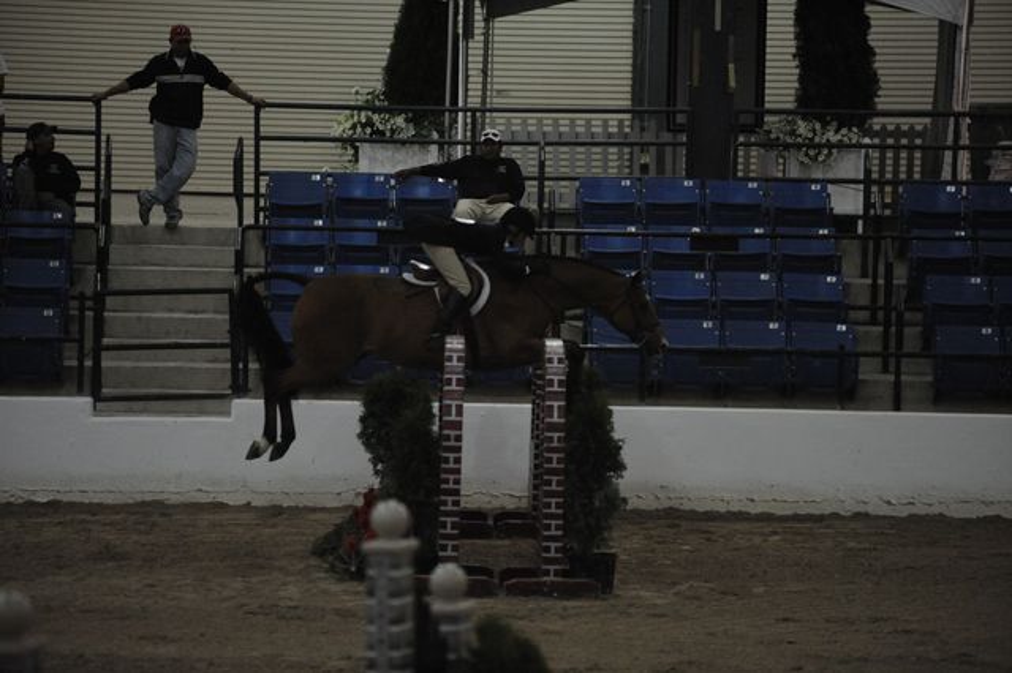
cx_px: 506
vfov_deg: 6.9
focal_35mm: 200
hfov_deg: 10.3
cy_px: 336
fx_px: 5619
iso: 6400
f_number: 2.8
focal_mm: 200
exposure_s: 1/1000
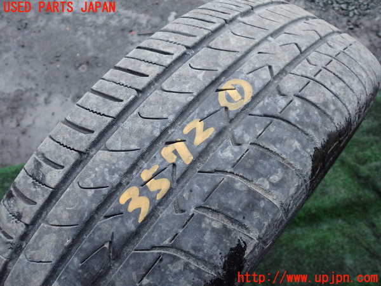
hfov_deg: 60.0
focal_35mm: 30
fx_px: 330
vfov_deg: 46.8
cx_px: 190
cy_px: 143
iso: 500
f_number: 2.3
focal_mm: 5.4
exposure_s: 1/30
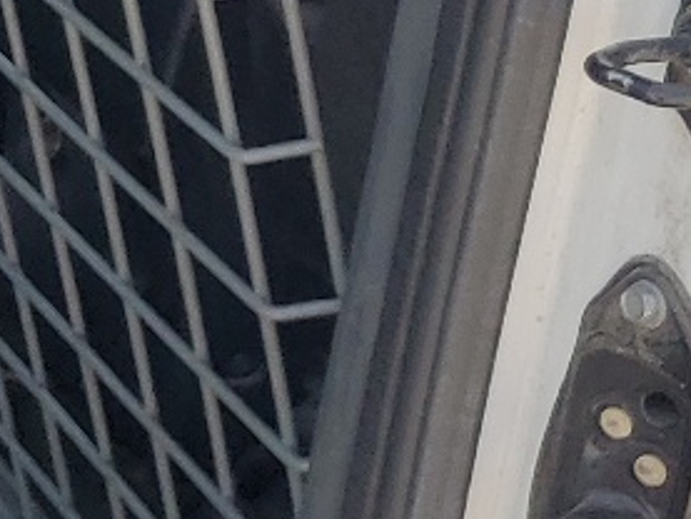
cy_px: -337
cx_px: -1000
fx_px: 2996
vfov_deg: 9.5
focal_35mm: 150
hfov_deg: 11.0
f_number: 1.5
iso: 50
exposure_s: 1/526
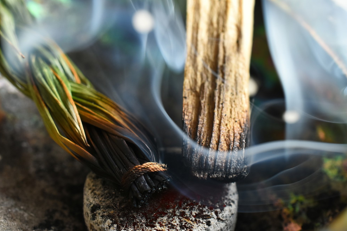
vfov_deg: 18.7
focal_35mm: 73
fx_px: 704
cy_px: 109
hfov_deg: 27.6
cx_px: 208
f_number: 6.3
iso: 400
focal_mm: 40
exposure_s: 1/50
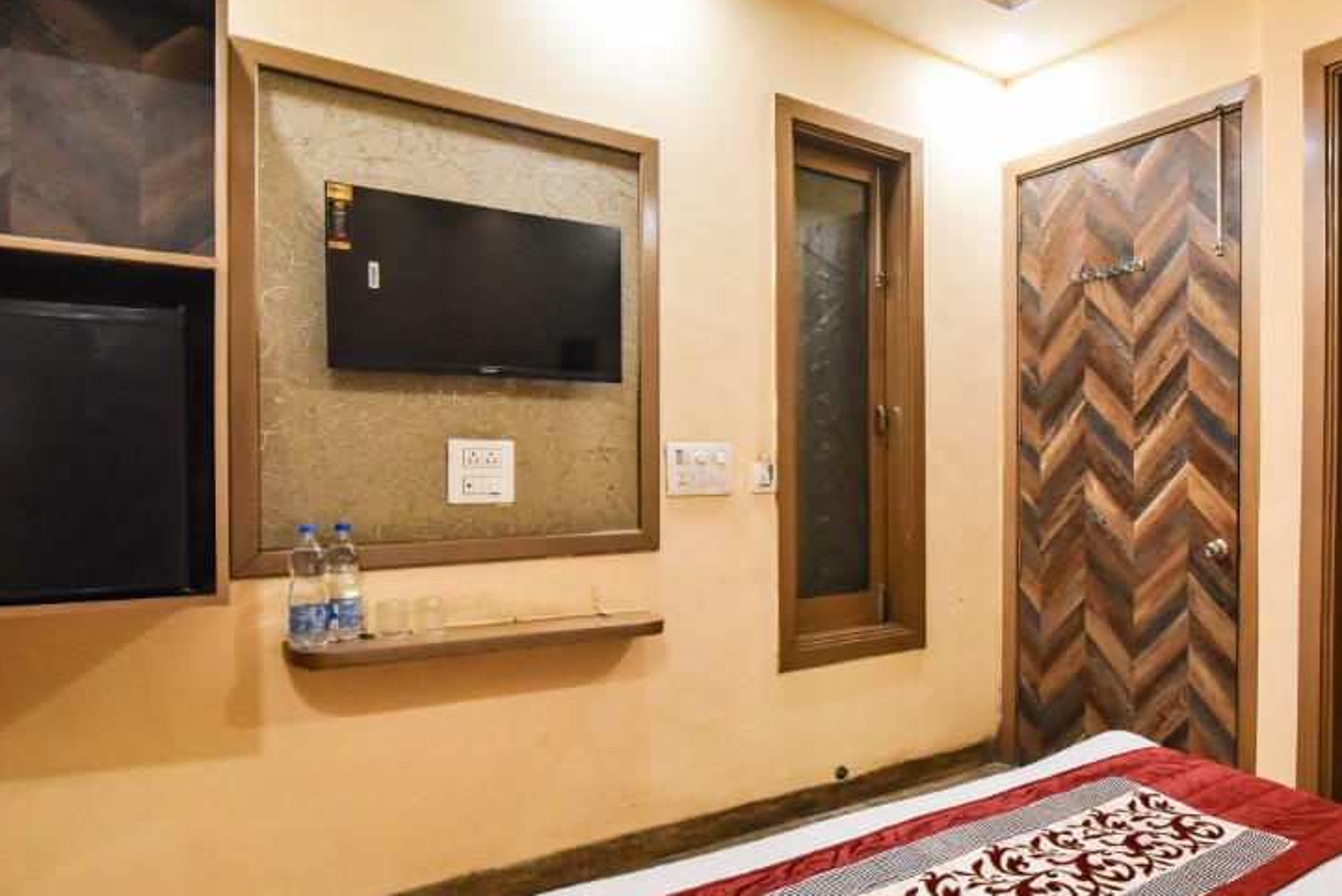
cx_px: 869
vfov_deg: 53.1
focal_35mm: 24
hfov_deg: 72.0
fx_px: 895
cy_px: 482
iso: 3200
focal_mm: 16
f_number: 8
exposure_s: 1/50
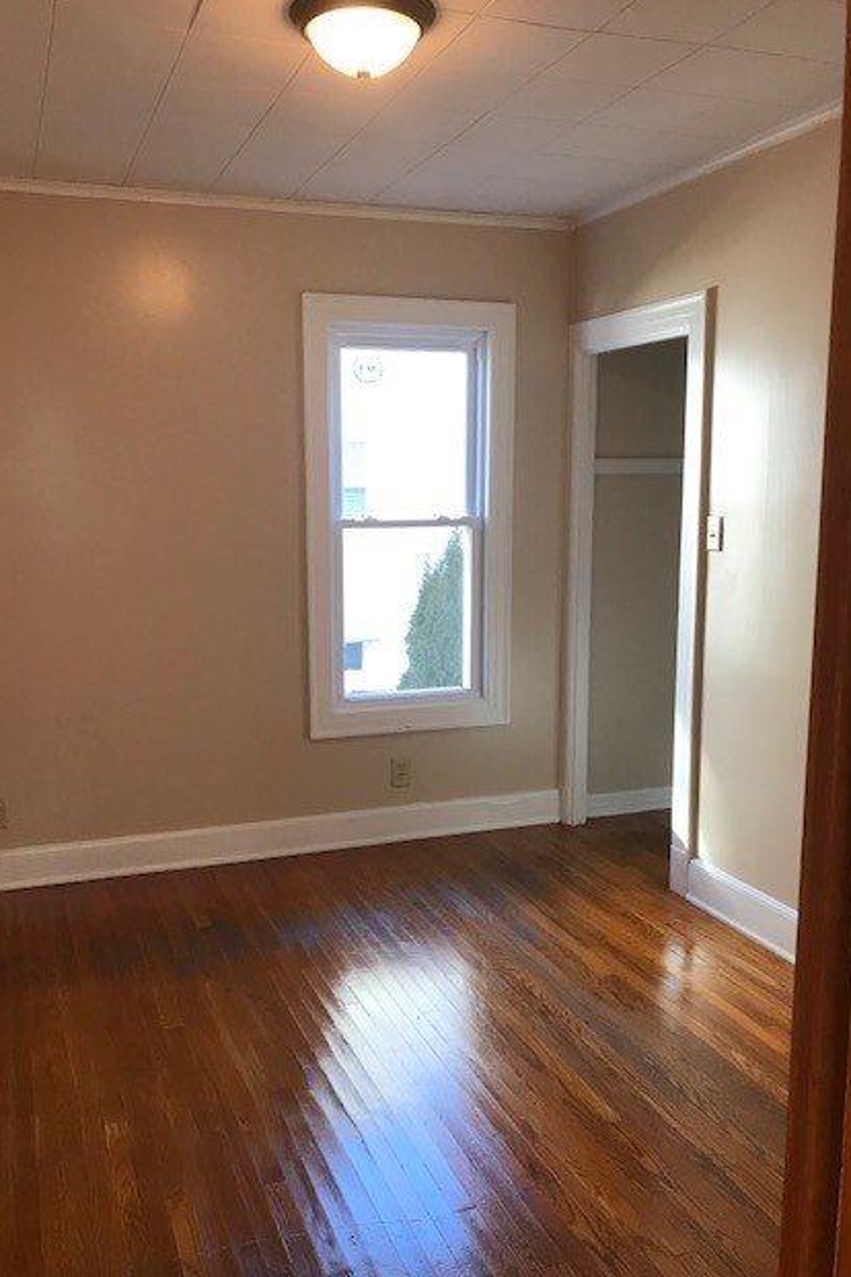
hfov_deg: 43.5
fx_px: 1064
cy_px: 652
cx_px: 366
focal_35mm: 30
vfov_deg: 61.9
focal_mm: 3.99
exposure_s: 1/30
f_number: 1.8
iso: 20
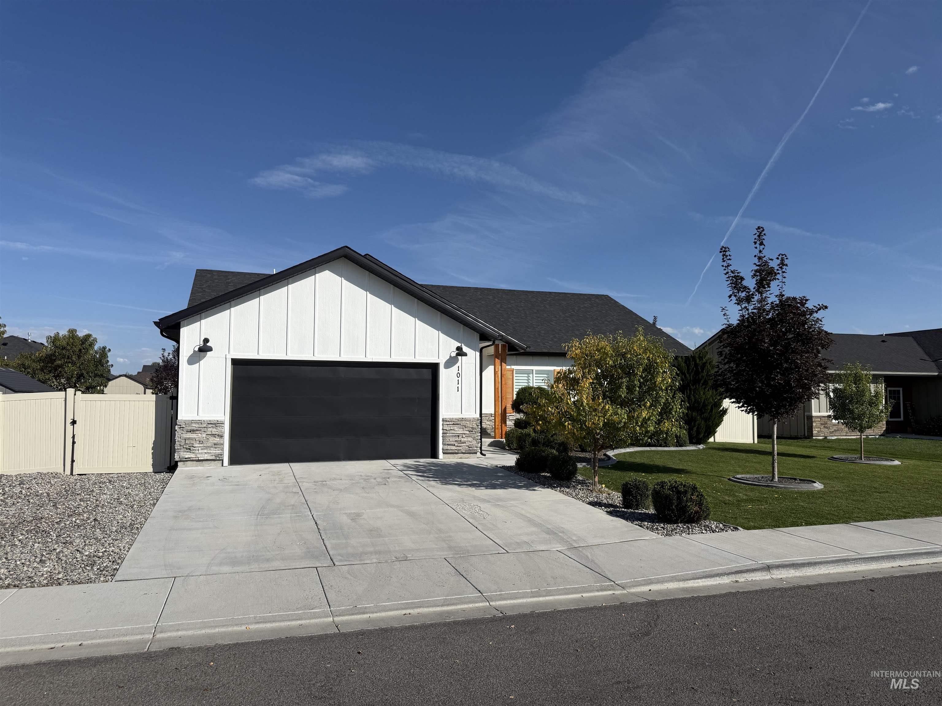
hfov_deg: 71.6
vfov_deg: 56.8
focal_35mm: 24
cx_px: 471
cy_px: 353
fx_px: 653
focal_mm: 6.76
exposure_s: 1/8130
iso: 80
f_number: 1.78
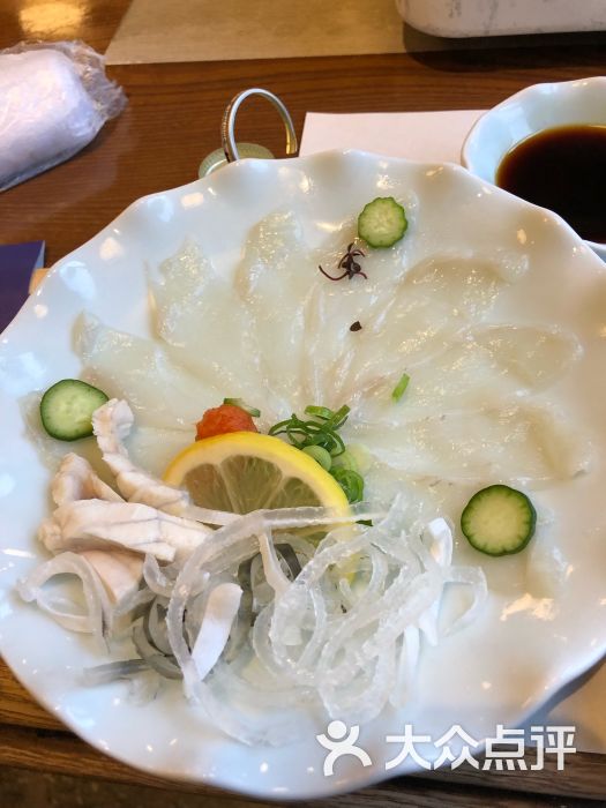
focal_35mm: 28
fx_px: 654
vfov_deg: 63.4
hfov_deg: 49.7
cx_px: 303
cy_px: 404
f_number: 1.8
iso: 40
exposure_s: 1/30
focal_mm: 4
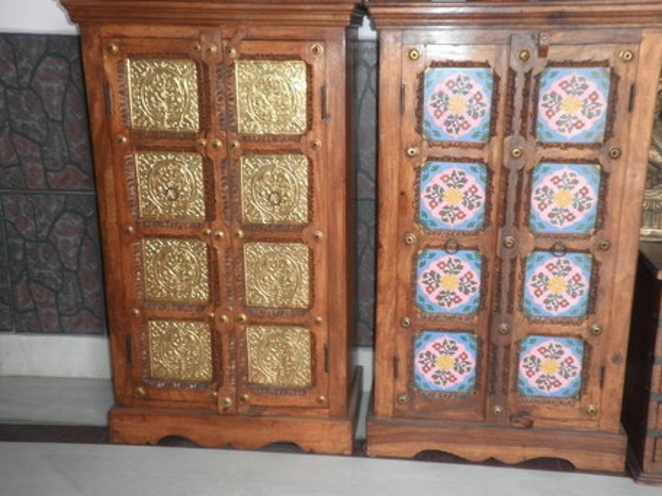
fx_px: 650
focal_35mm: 34
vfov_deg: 41.8
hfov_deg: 53.9
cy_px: 227
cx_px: 360
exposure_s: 1/40
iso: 160
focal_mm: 5.5
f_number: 2.8
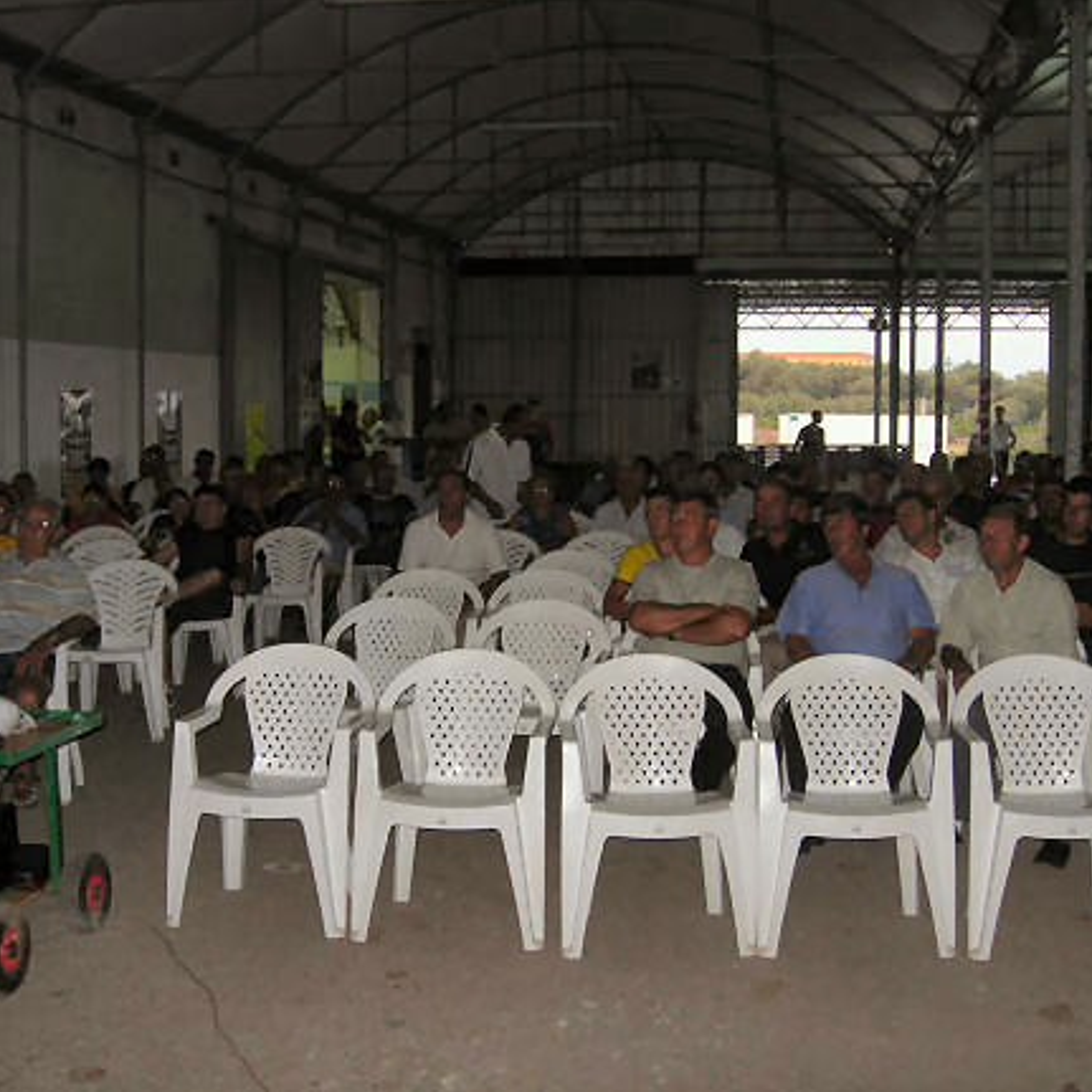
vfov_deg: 36.8
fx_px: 1642
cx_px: 565
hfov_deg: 36.8
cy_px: 535
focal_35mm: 46
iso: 72
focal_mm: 7.8
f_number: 2.8
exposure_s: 1/60.1
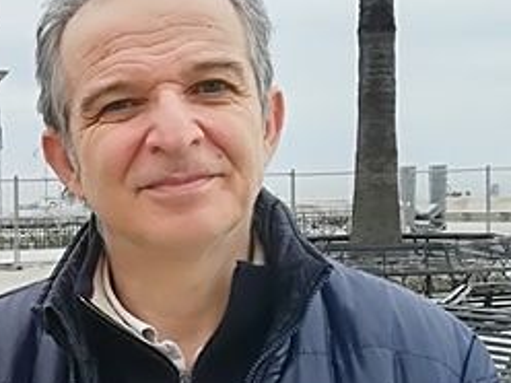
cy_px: 303
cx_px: -99
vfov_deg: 17.4
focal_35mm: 84
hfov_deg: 21.6
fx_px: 1240
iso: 50
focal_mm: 3.83
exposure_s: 1/211
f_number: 2.2
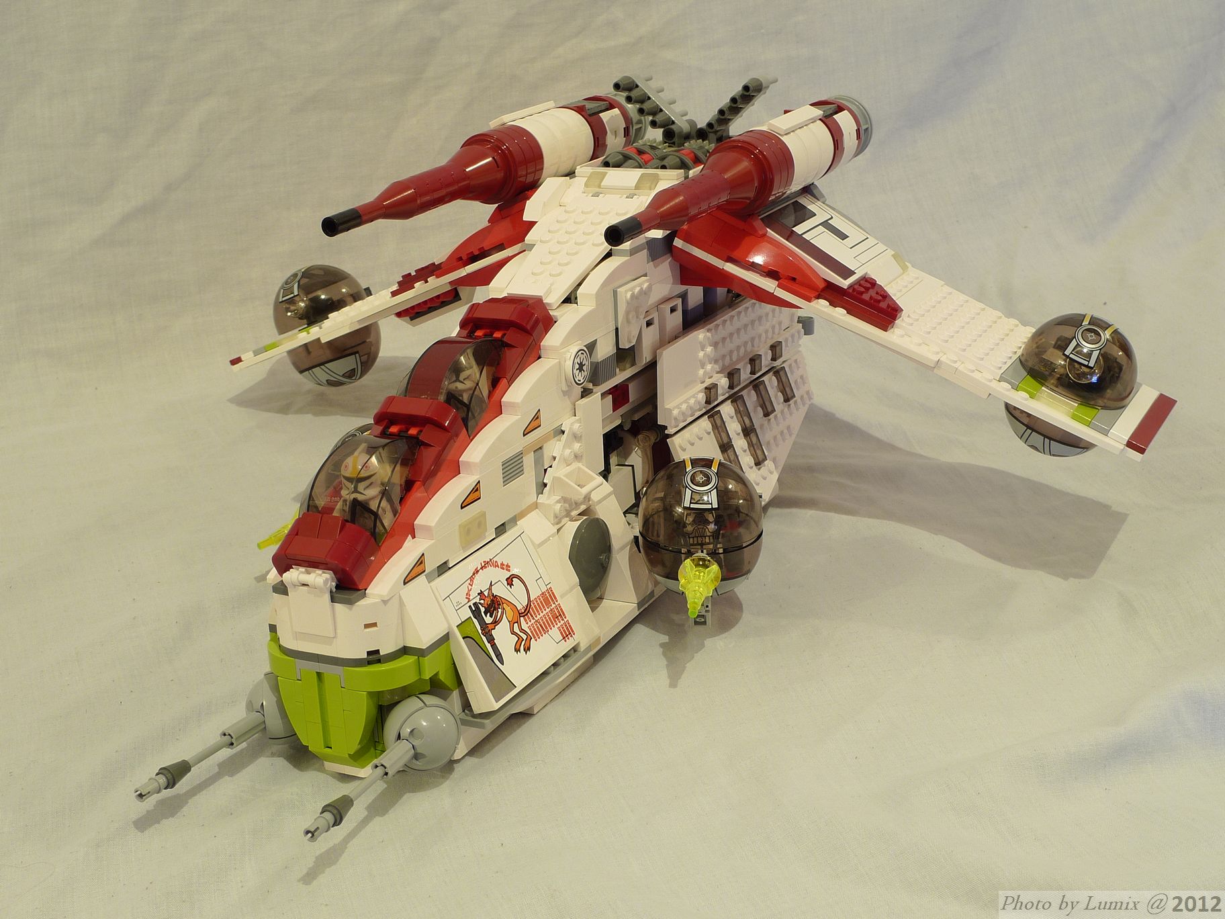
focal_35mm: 52
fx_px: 1840
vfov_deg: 28.0
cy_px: 460
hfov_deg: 36.8
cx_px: 612
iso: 80
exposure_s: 2.5
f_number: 4.5
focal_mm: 11.1
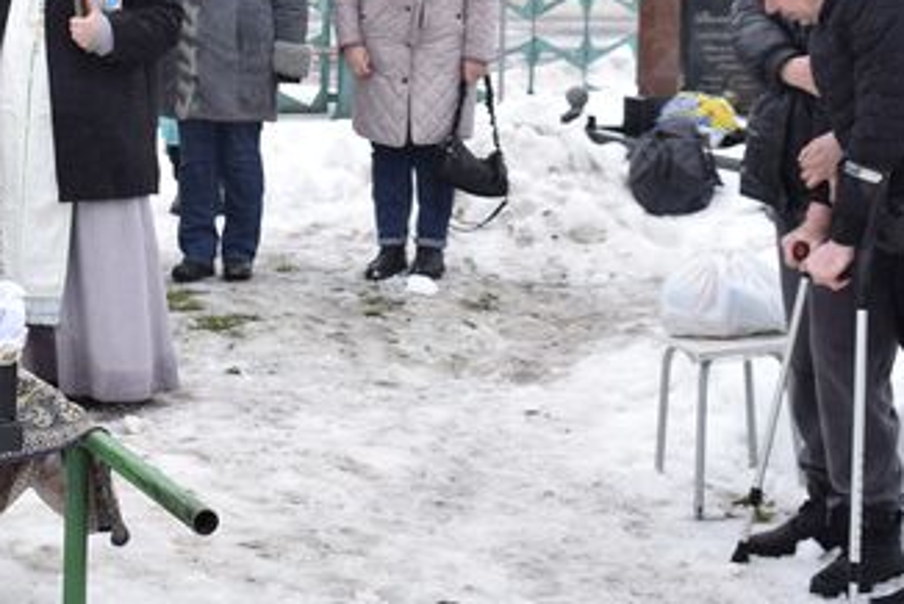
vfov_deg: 14.5
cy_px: 35
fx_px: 2341
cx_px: 141
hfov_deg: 21.5
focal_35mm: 93
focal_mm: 27
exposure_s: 1/400
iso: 200
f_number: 5
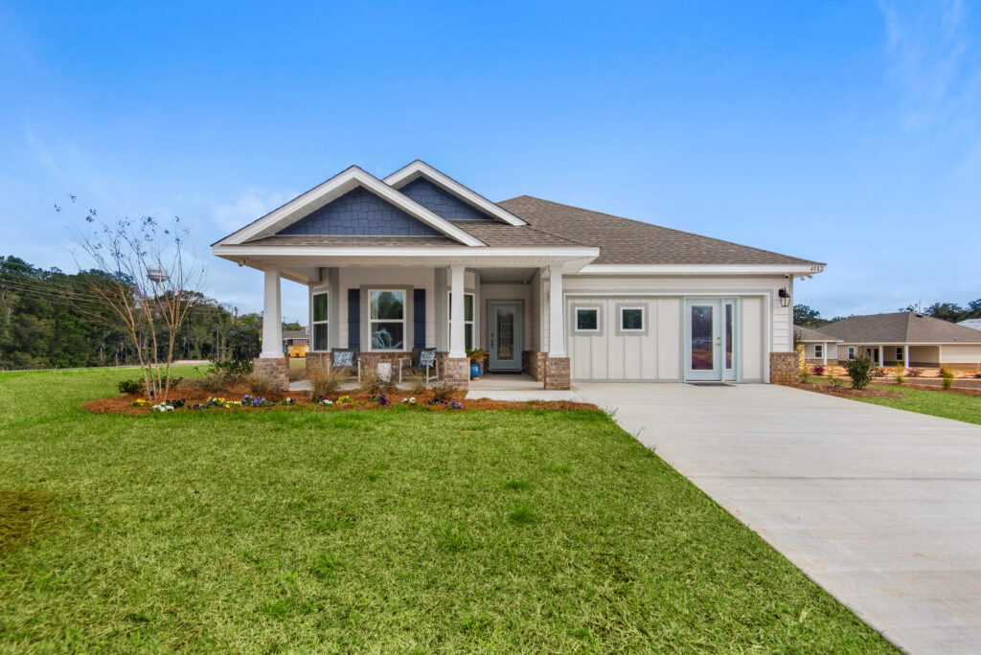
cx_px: 490
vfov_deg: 73.8
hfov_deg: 96.7
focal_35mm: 16
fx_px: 436
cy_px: 328
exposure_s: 1/750
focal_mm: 16
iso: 200
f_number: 11
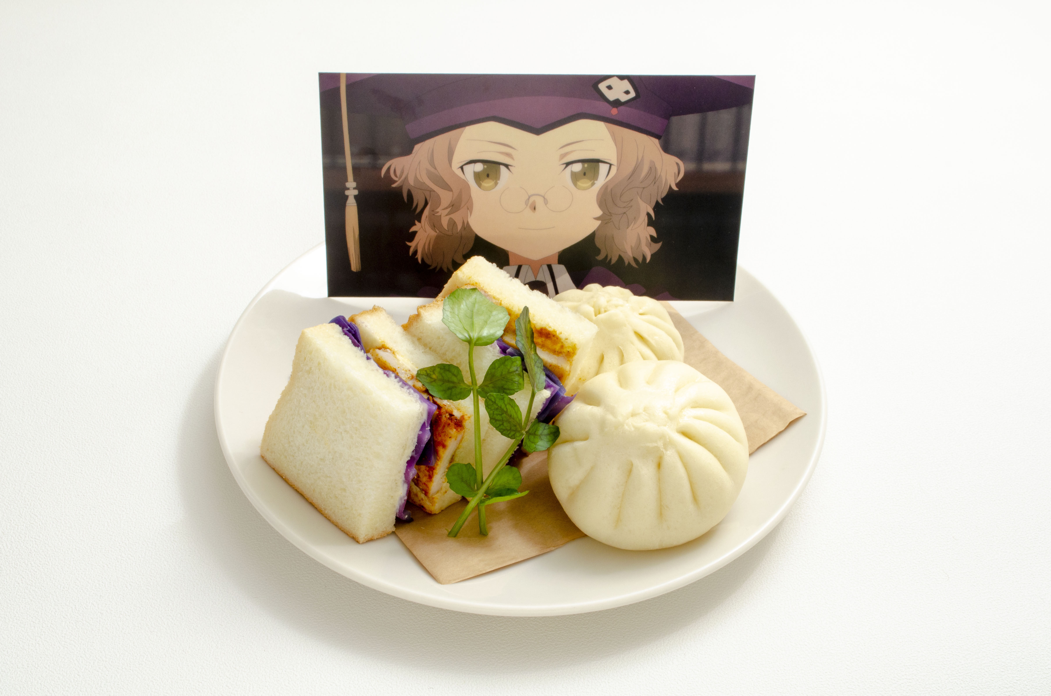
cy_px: 348
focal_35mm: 39
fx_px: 1136
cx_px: 526
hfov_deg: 49.6
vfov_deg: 34.1
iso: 125
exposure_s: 1/2
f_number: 16
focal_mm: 26
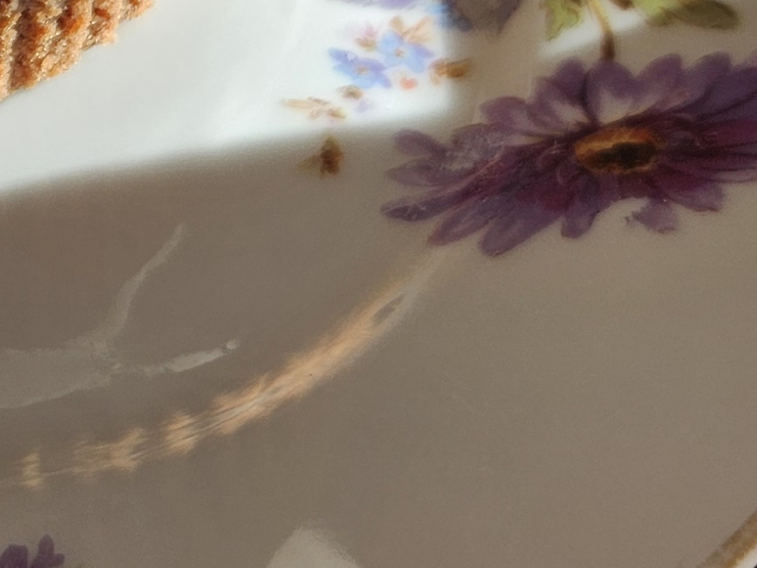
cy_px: -144
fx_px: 2296
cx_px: -39
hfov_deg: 18.1
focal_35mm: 105
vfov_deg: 13.6
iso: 25
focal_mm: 5.4
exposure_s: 1/389
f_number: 1.8
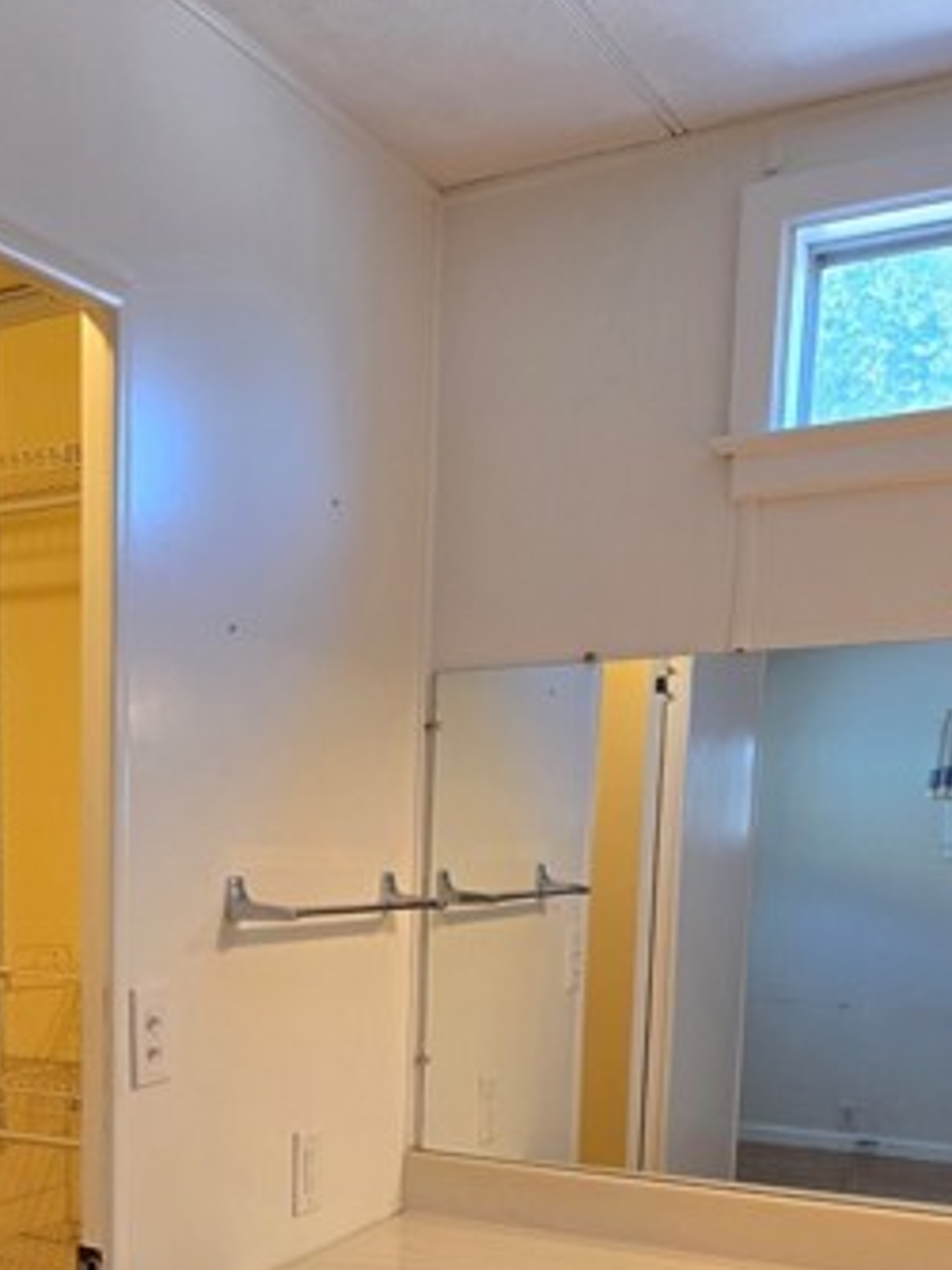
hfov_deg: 31.7
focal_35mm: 44
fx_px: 1614
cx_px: 140
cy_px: 1069
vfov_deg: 40.6
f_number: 1.8
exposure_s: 1/120
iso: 100
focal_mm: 5.4
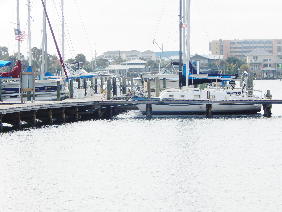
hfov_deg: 12.3
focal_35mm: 160
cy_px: 106
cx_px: 141
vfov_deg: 9.3
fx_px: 1303
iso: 125
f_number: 5.1
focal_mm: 28.7
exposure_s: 1/1000
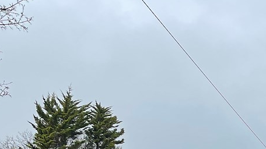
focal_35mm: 87
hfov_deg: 22.0
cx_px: 345
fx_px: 613
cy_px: 299
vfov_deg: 12.3
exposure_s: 1/2212
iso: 32
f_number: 1.6
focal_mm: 4.2
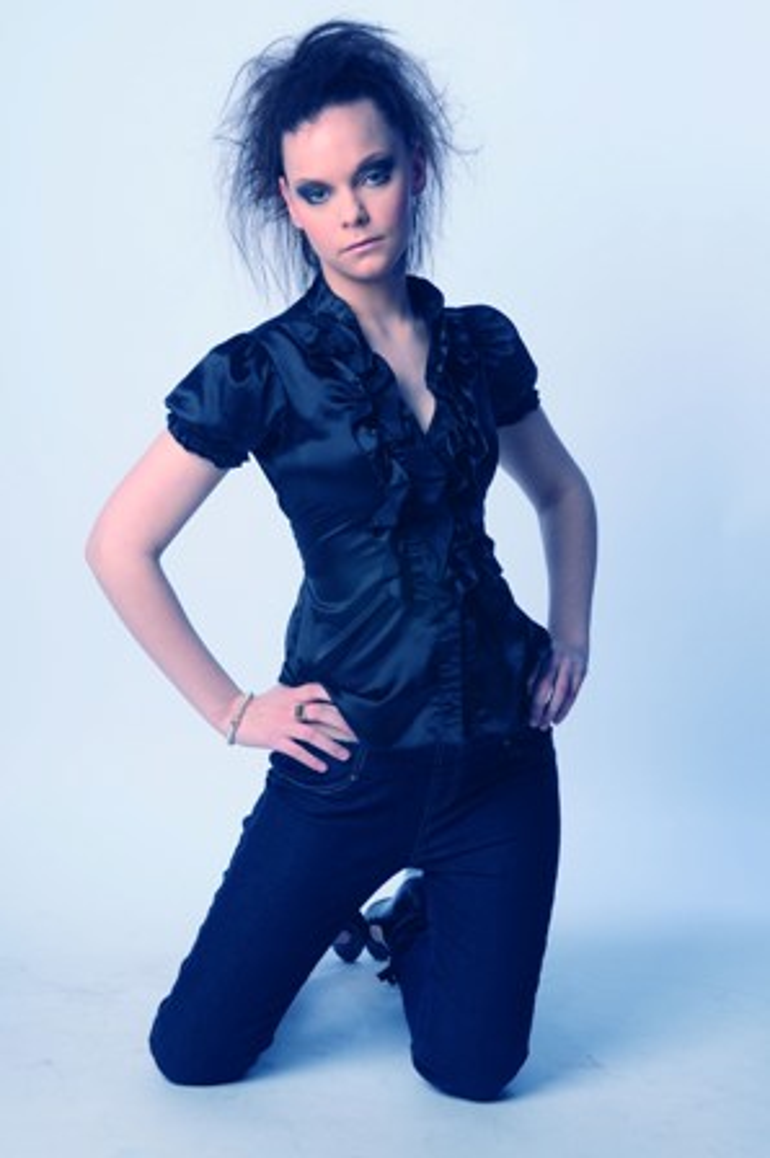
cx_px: 385
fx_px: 2217
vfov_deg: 29.3
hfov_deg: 19.7
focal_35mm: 69
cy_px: 579
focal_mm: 46
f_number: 16
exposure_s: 1/160
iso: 200
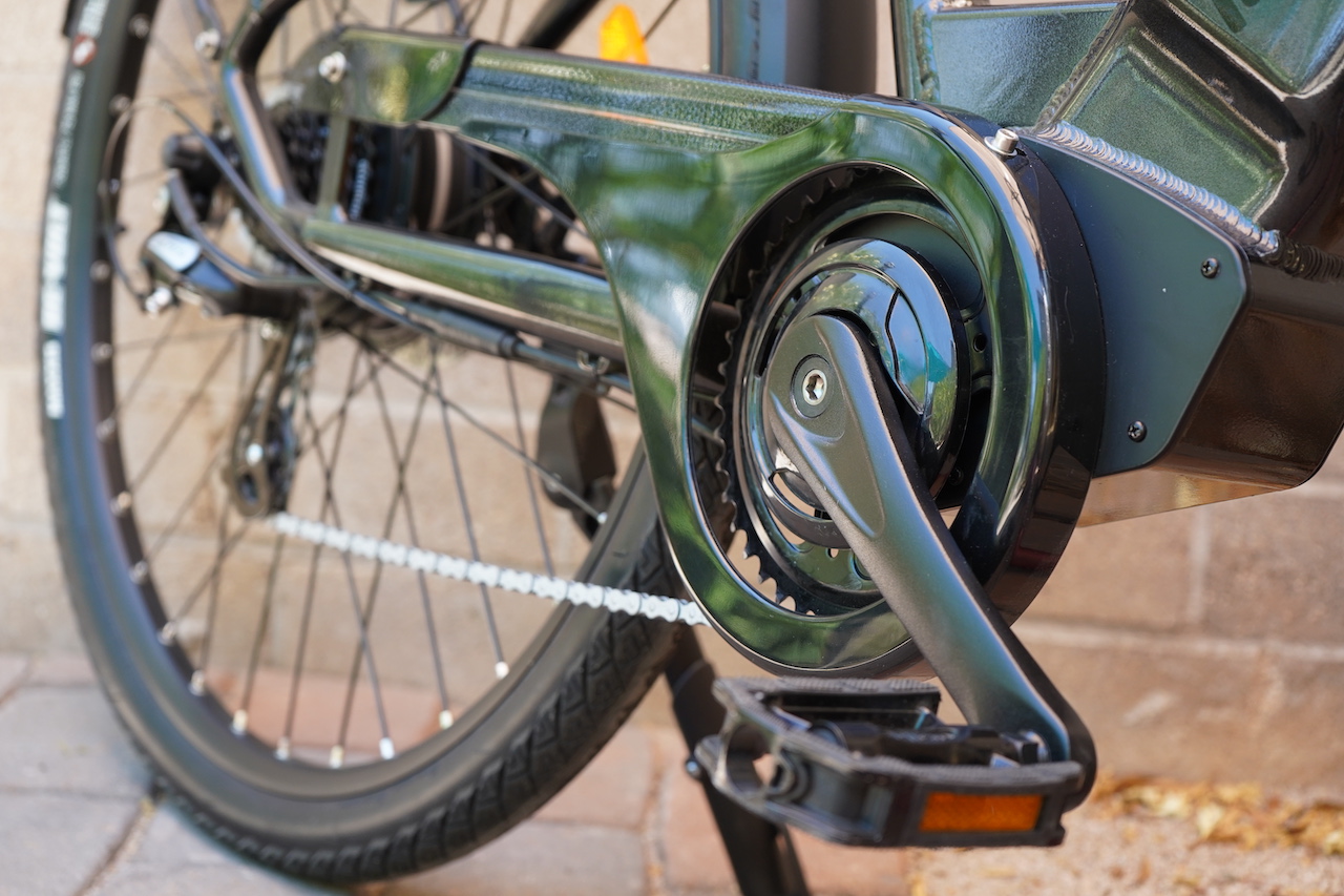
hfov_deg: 34.5
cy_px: 448
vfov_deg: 23.4
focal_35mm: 58
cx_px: 672
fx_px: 2165
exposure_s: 1/160
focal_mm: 58
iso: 640
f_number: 5
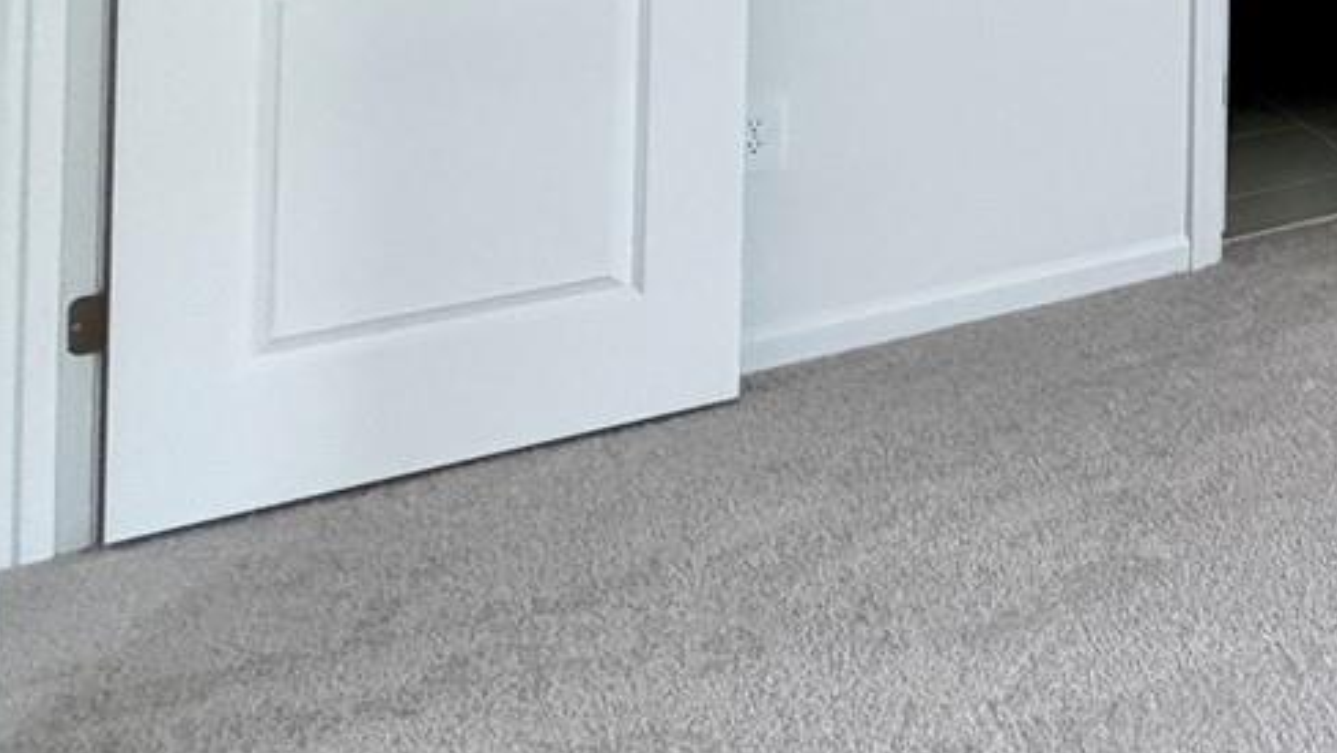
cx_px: 2049
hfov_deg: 27.2
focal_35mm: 50
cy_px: -444
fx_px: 1773
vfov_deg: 20.0
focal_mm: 2.22
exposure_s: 1/113
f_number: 2.2
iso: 320
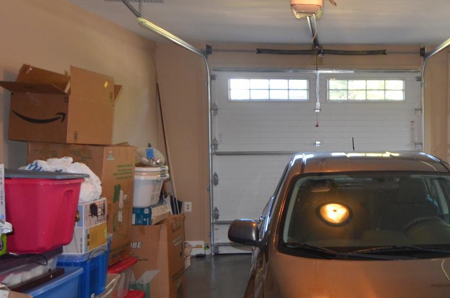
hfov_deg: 39.6
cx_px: 382
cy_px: 149
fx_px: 589
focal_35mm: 47
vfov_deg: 28.4
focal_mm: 13
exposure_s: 1/60
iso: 640
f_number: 2.8
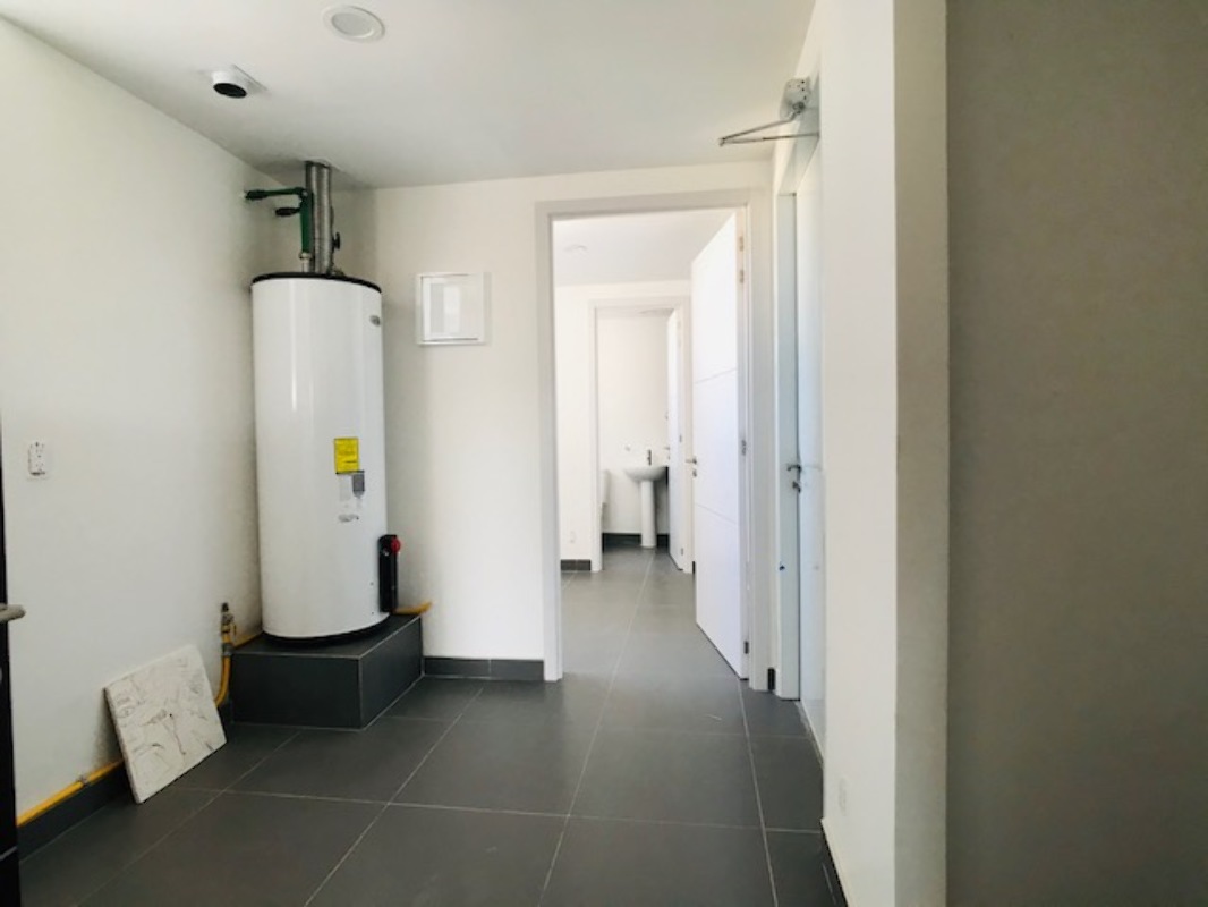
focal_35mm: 28
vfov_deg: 49.8
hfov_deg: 63.4
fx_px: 977
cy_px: 454
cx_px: 604
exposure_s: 1/30
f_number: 1.8
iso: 32
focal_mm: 3.99
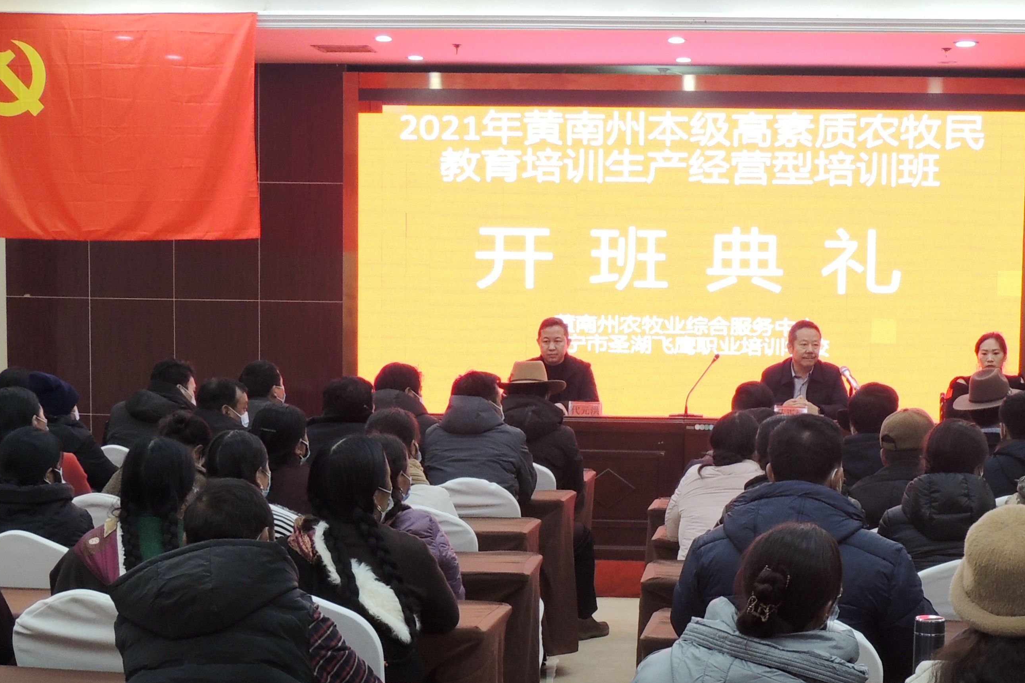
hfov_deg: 27.3
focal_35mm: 74
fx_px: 2107
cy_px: 537
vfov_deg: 18.3
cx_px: 634
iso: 180
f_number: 3.3
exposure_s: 1/50
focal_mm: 7.1
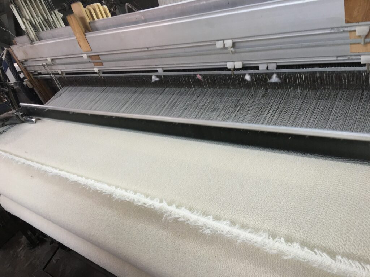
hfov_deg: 61.7
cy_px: 138
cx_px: 185
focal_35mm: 29
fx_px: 310
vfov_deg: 48.2
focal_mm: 4.15
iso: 50
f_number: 2.2
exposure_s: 1/33
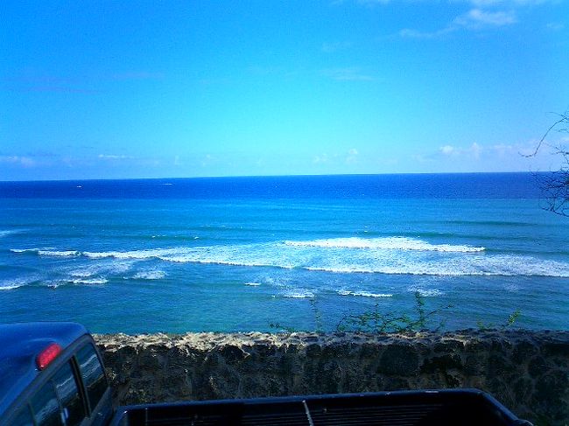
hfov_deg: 50.2
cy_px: 213
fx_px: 608
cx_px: 284
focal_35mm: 37
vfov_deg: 38.6
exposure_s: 1/1000
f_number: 3.5
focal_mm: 5.6
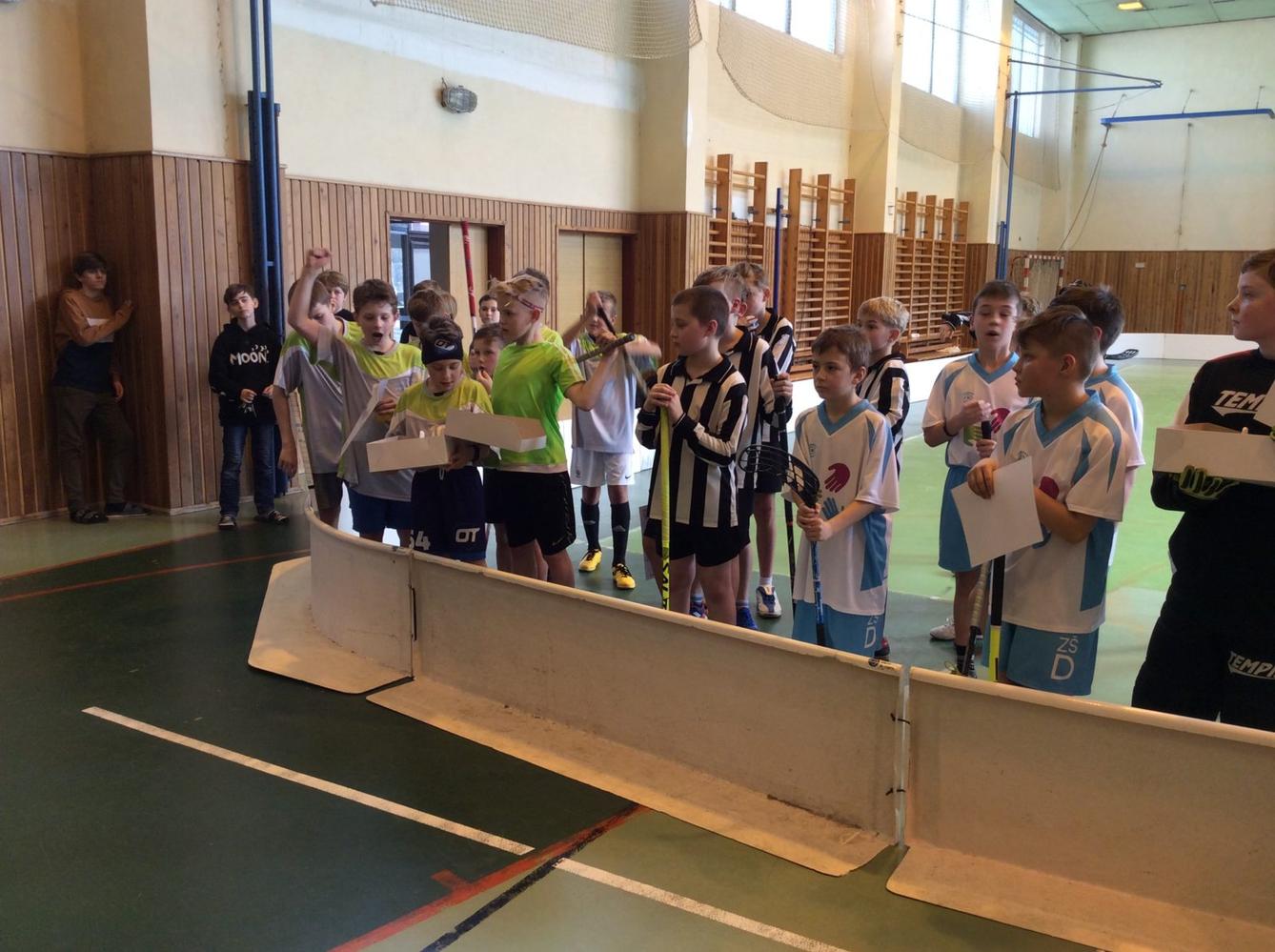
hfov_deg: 56.9
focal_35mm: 32
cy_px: 476
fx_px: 1177
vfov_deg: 44.0
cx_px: 638
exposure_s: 1/50
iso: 40
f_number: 2.4
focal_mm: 3.3
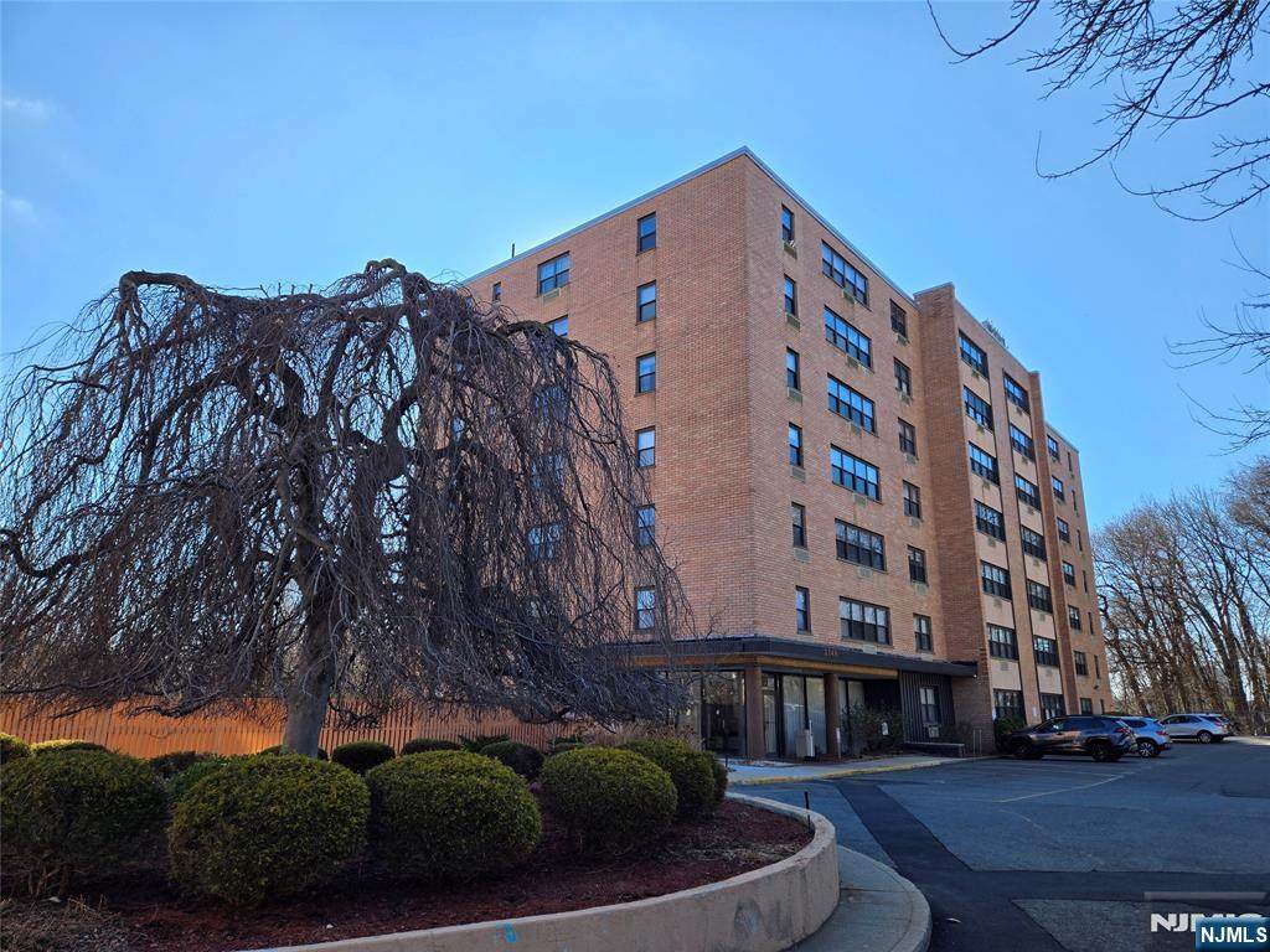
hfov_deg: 73.9
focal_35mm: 23
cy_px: 476
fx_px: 844
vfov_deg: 58.9
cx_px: 635
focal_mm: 5.4
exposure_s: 1/1235
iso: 25
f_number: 1.8
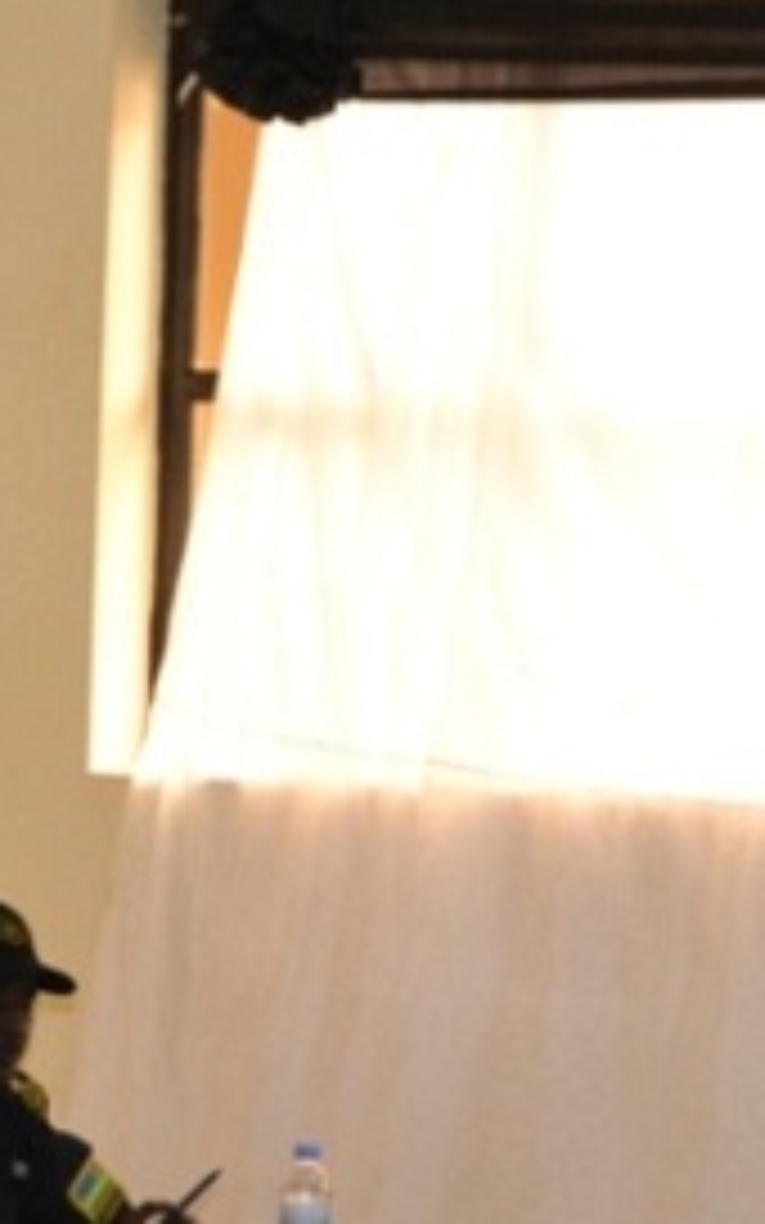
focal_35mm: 216
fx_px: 7216
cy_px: 810
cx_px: 50
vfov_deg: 9.7
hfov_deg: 6.1
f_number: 5.6
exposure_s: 1/60
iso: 2000
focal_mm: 55
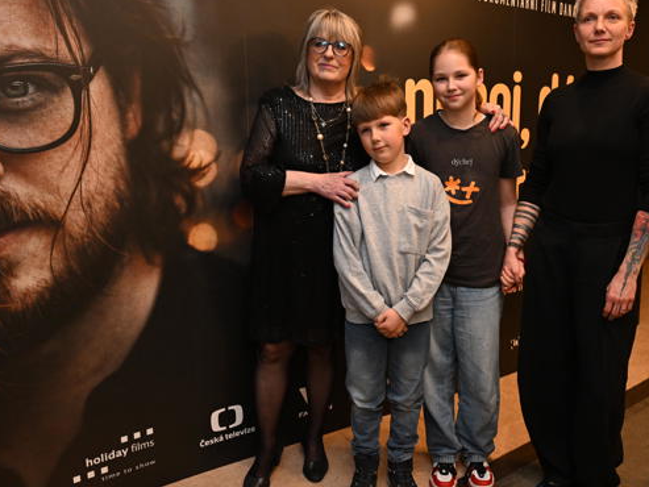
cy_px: 253
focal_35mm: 35
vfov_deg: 40.7
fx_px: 656
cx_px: 399
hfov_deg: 52.1
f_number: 4.5
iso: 2500
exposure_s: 1/160
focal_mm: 26
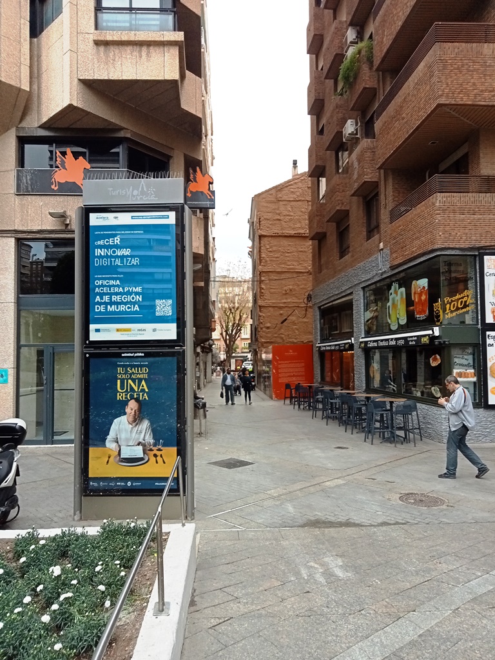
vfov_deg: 63.4
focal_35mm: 28
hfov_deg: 49.7
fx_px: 534
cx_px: 248
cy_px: 330
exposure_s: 1/269
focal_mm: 3.46
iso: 100
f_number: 2.2
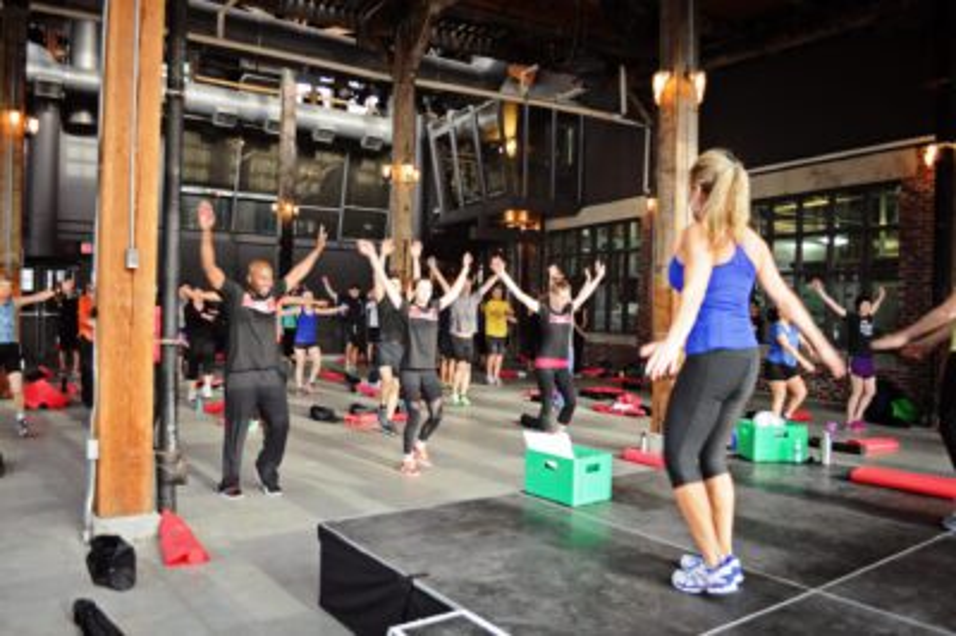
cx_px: 478
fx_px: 716
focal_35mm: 27
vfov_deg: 47.9
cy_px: 318
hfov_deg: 67.4
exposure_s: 1/100
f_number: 3.5
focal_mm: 18
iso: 640
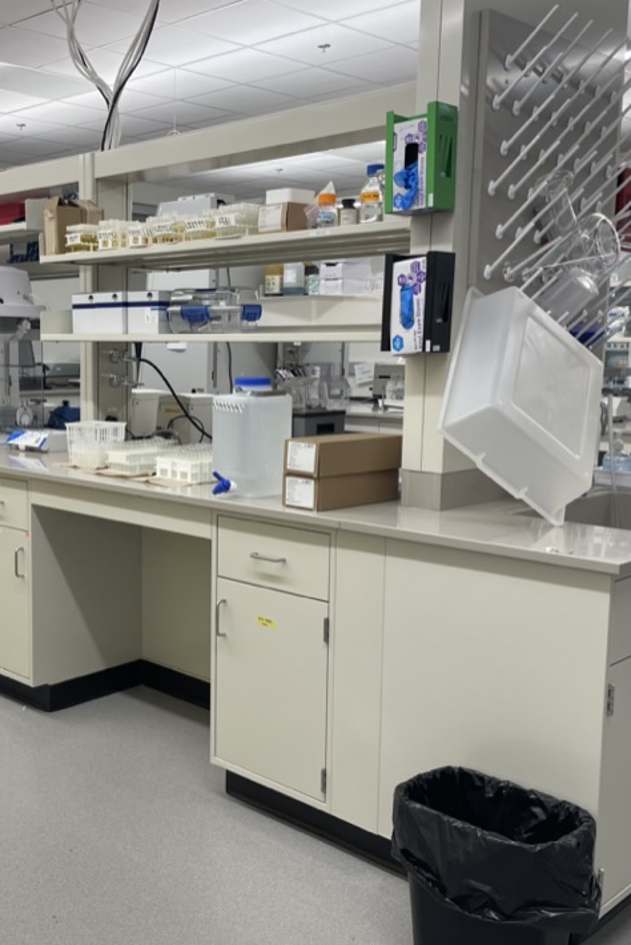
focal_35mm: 39
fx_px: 1024
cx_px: 152
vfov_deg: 49.5
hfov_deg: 33.5
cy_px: 488
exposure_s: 1/121
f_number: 1.6
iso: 40
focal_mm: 4.2
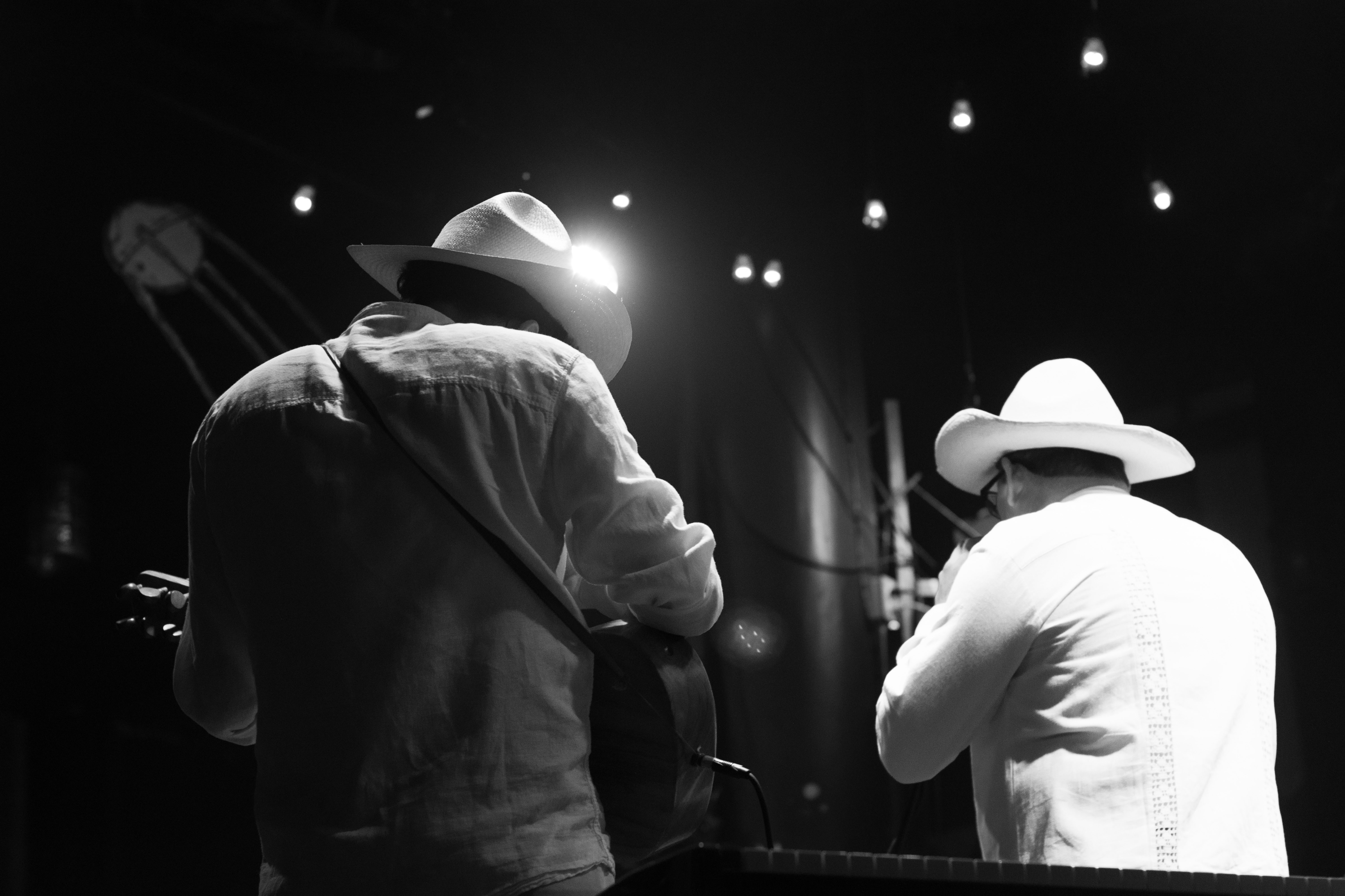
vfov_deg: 18.2
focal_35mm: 75
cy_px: 448
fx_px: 2802
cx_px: 672
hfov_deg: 27.0
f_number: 2.8
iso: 400
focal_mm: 50
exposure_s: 1/100
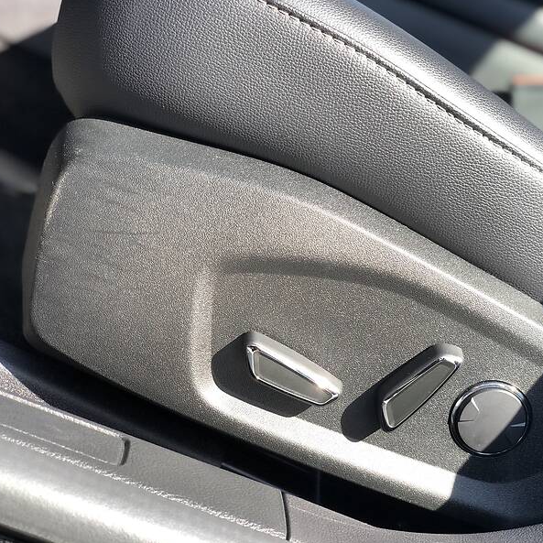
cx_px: 352
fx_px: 1100
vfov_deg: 27.7
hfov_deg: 27.6
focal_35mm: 62
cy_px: 272
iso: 20
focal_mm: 6
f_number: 2.4
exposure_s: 1/120
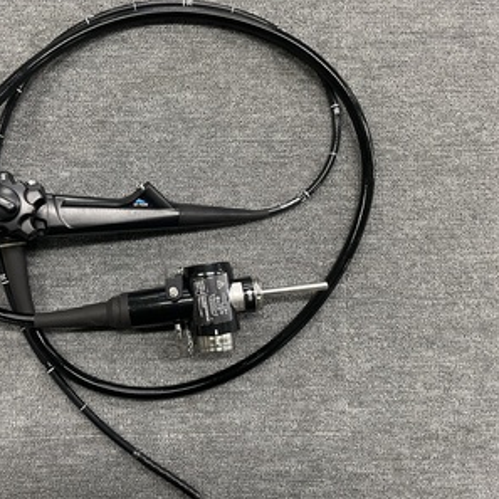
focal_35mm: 31
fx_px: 506
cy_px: 250
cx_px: 190
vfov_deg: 52.5
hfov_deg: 52.0
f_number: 1.6
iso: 160
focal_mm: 4.2
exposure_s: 1/60
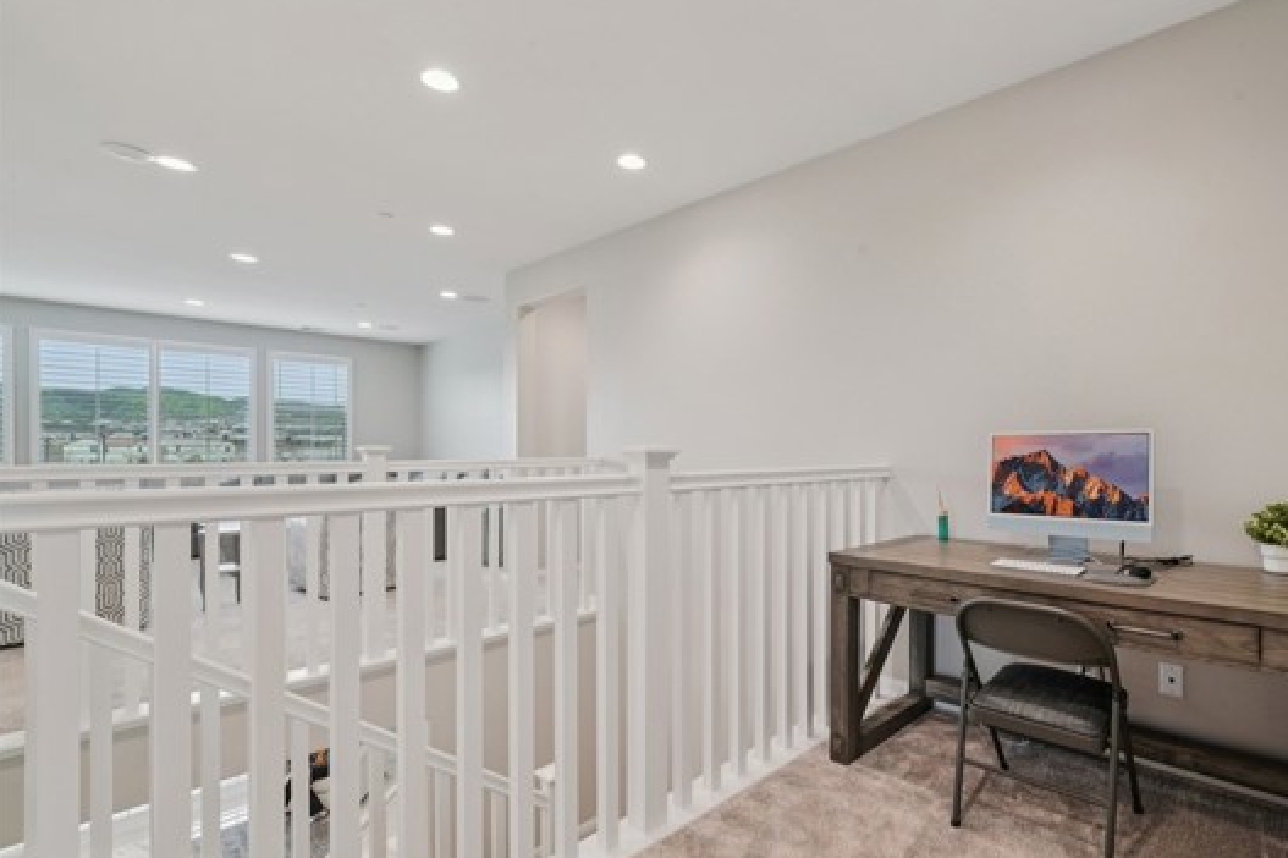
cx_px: 780
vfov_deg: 70.3
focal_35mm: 17
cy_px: 464
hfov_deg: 92.0
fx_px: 608
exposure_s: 1/10
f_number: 11
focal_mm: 14
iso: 400
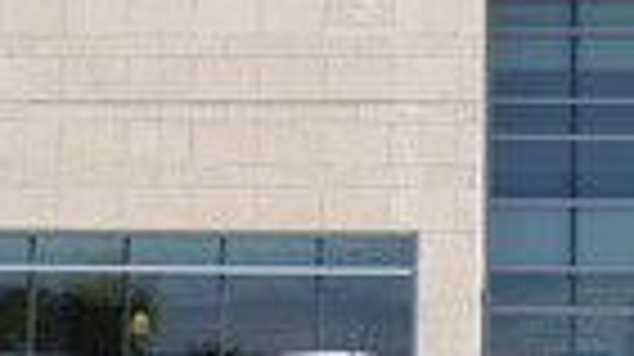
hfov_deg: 13.0
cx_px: 202
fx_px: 2788
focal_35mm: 166
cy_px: 234
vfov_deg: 7.3
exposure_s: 1/320
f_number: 8
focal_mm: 35
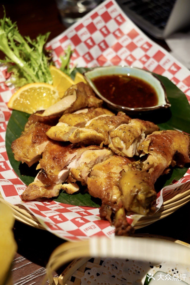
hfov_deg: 27.0
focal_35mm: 50
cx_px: 95
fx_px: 395
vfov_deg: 39.6
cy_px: 142
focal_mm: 50
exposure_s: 1/60
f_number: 5.6
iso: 1000
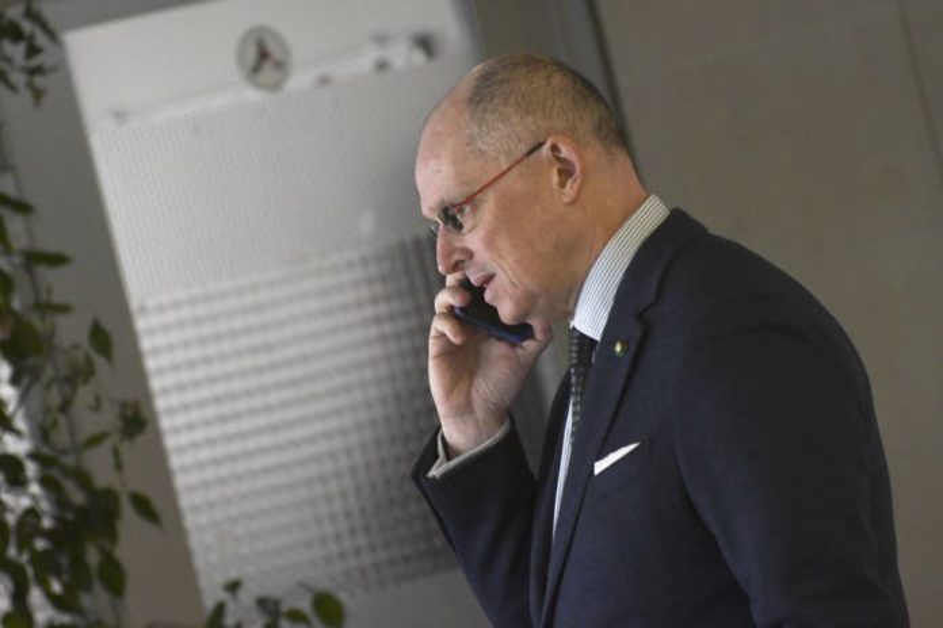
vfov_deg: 4.2
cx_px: 472
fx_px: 8643
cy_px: 314
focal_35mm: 330
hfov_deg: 6.2
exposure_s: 1/200
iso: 2000
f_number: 5.3
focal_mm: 220
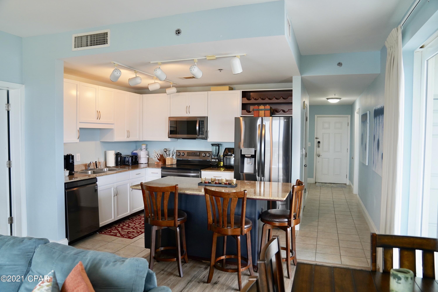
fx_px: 304
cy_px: 146
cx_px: 219
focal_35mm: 25
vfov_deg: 51.3
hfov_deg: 71.5
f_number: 4
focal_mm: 25
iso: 1000
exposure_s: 1/160
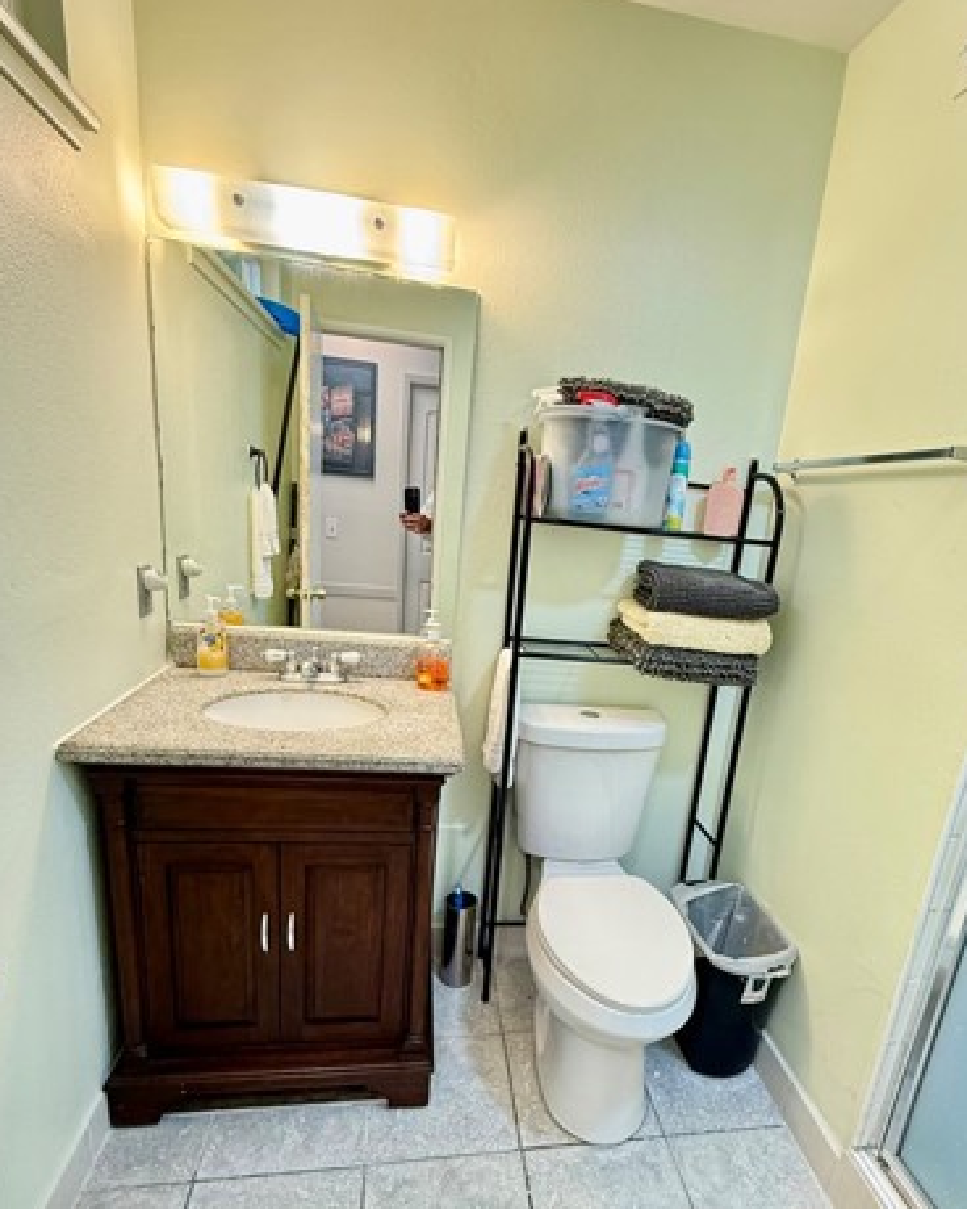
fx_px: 680
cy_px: 704
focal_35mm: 19
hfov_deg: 70.6
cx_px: 536
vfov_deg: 82.6
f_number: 2.2
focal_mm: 2.22
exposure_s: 1/60
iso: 320
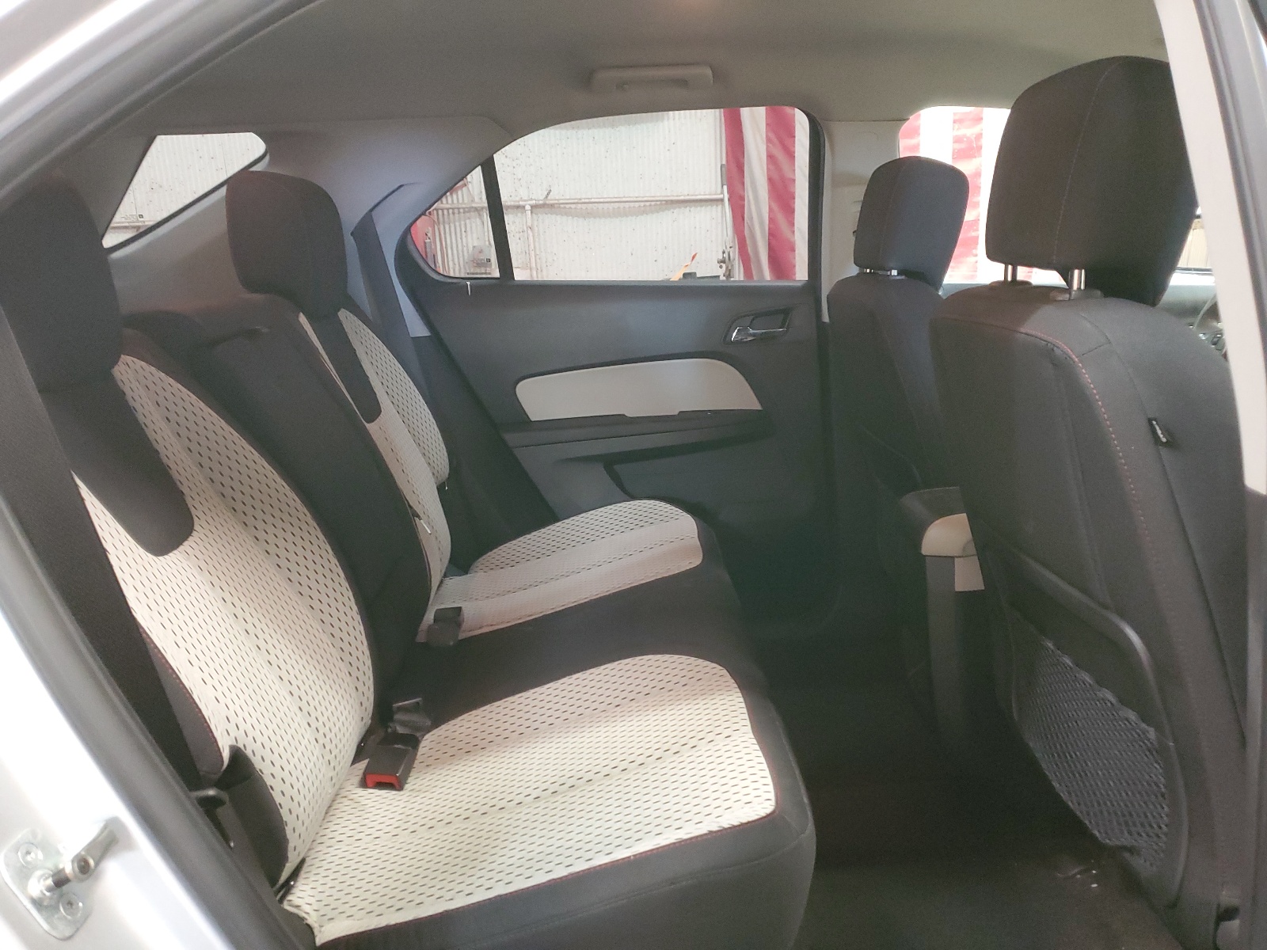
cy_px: 475
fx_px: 952
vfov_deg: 53.1
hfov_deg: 67.3
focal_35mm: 26
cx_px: 634
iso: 352
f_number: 1.5
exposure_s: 1/15
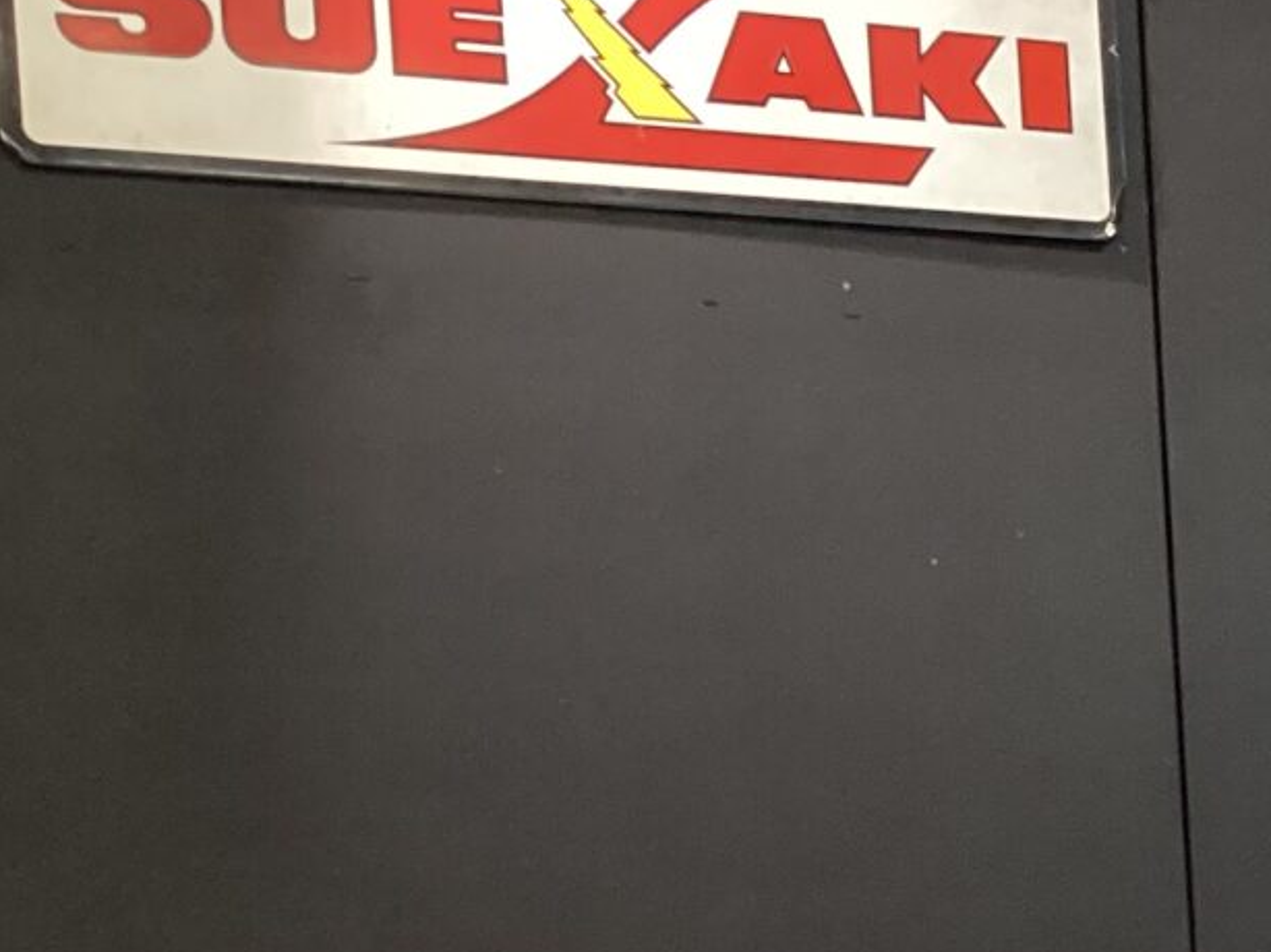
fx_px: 3560
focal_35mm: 97
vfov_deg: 14.6
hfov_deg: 17.8
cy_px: 1248
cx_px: 1983
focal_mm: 3.3
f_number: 2.4
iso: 400
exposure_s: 1/60
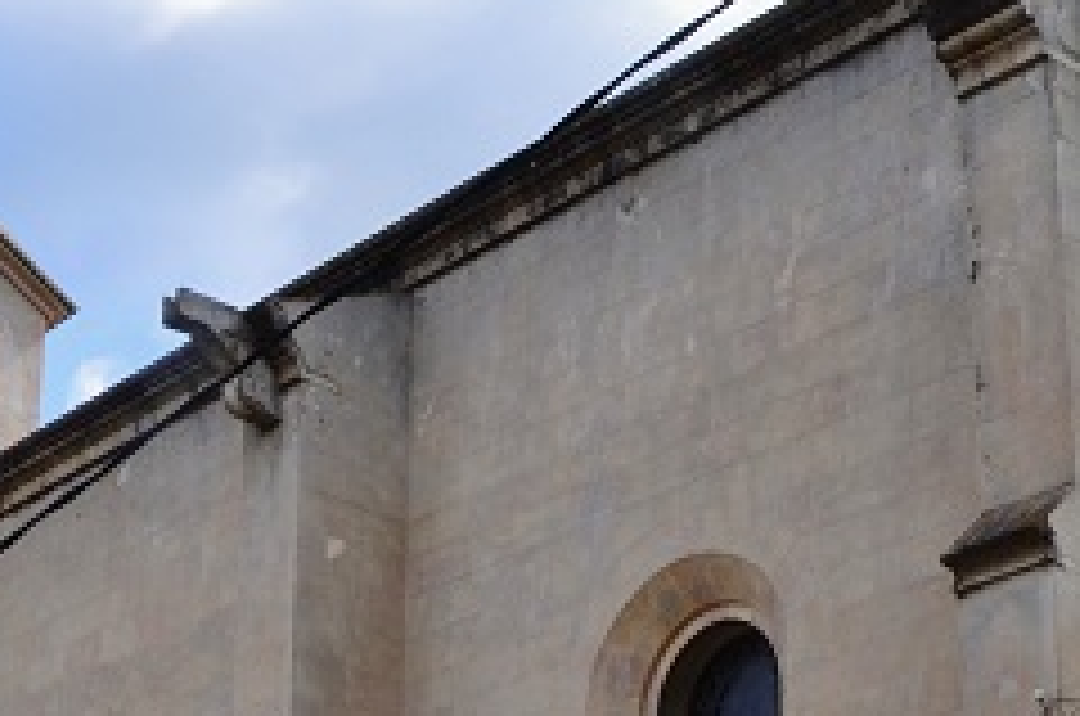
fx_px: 2695
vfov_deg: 14.5
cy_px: 925
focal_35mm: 90
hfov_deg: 22.7
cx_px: 549
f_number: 18
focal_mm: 18
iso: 100
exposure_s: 1/30
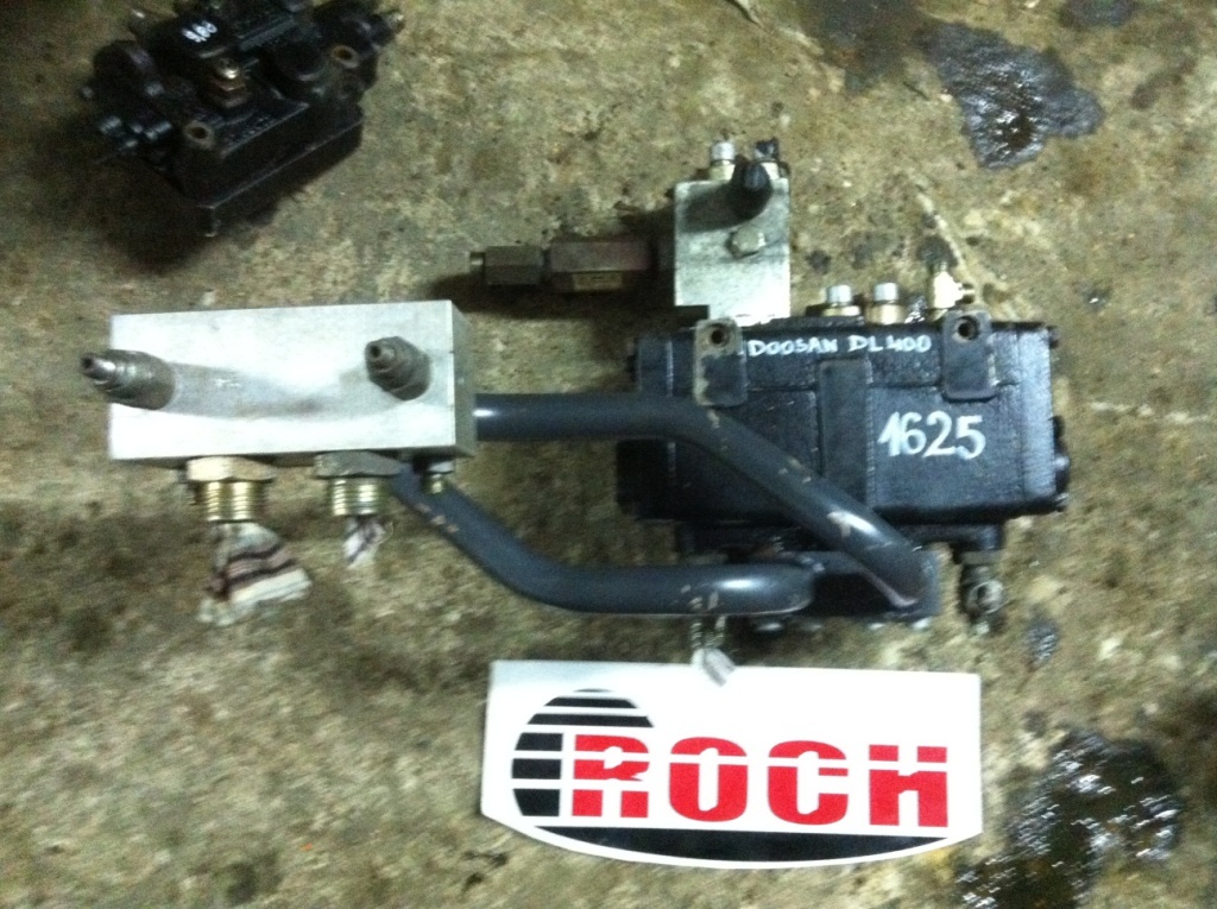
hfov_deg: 52.7
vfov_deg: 40.6
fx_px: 1229
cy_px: 454
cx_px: 608
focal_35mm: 35
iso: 1000
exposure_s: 1/15
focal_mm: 3.85
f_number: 2.8
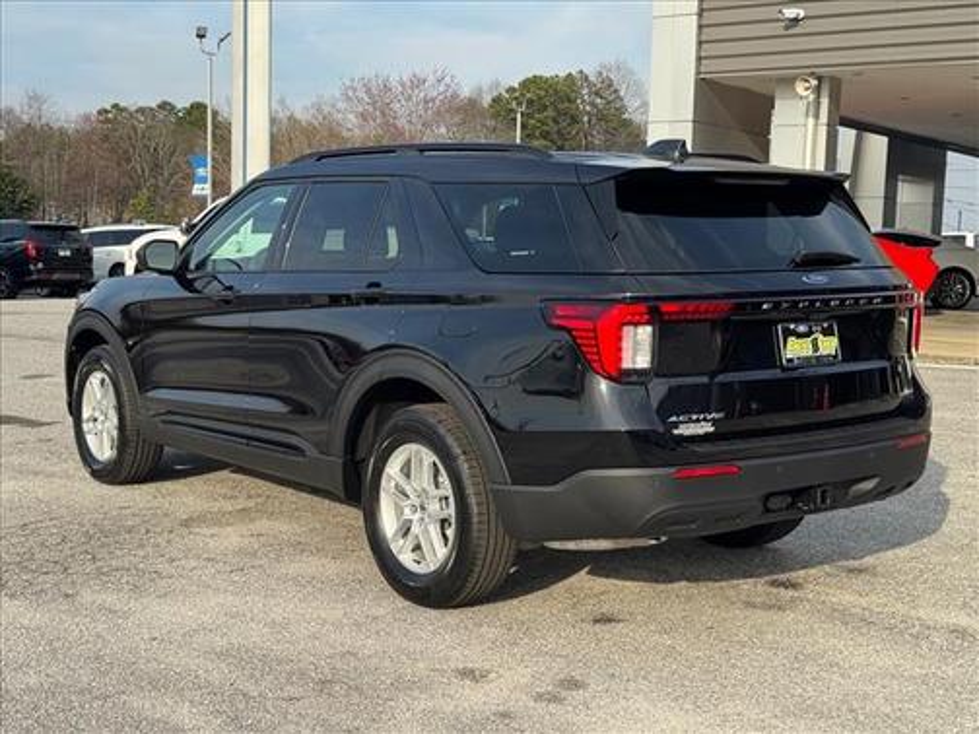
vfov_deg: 30.3
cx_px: 490
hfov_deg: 39.7
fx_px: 1358
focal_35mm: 48
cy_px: 367
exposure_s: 1/1597
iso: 64
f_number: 1.78
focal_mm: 6.76
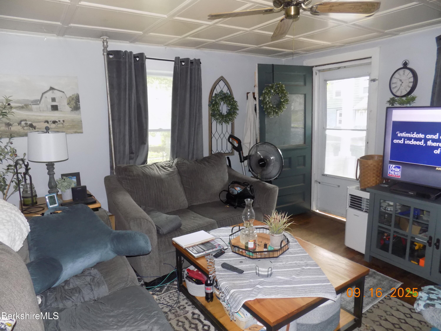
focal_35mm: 23
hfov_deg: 73.9
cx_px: 220
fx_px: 293
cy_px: 166
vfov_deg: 58.9
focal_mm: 4
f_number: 3.1
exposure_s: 1/30
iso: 220
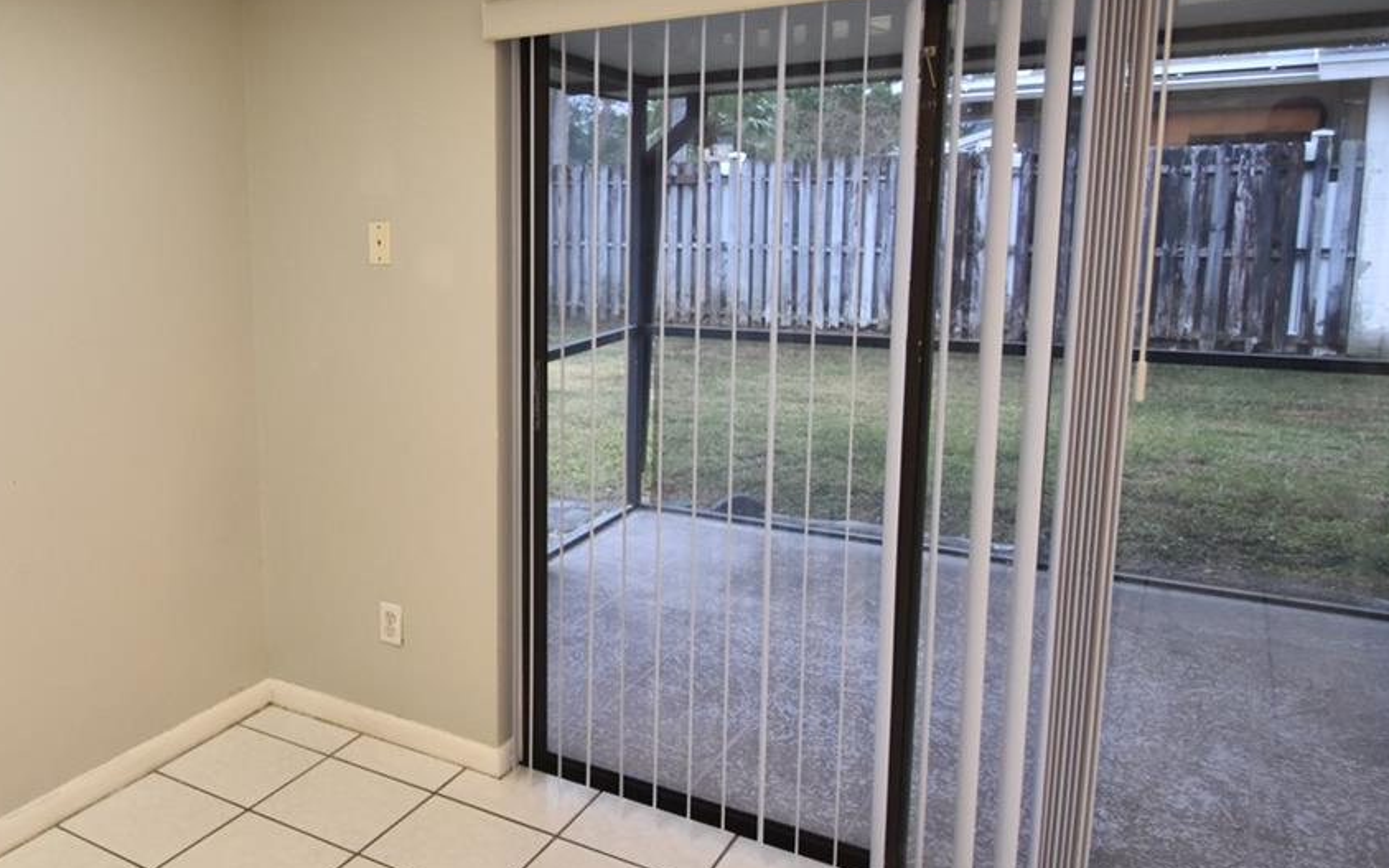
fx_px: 1098
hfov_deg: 59.9
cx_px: 295
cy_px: 357
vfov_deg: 43.0
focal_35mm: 29
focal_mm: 10
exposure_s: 1/250
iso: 800
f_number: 3.5
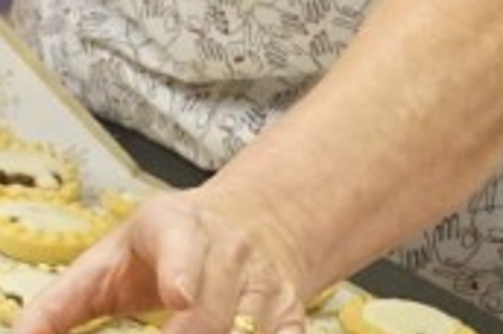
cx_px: 184
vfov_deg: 3.4
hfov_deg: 5.1
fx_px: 5620
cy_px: -56
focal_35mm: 403
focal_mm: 40
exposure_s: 1/160
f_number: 4.5
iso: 2000
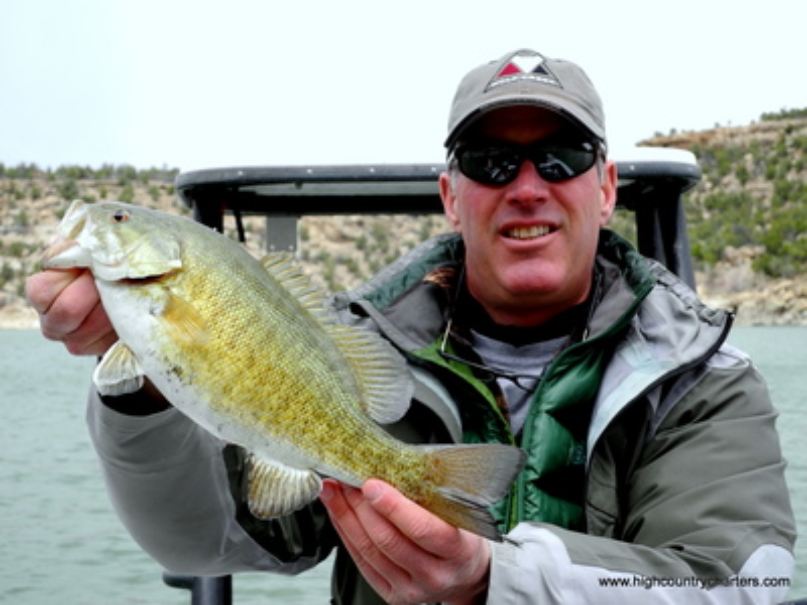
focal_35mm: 68
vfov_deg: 21.6
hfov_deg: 28.6
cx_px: 404
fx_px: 1585
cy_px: 302
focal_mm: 14.5
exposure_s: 1/320
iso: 100
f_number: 4
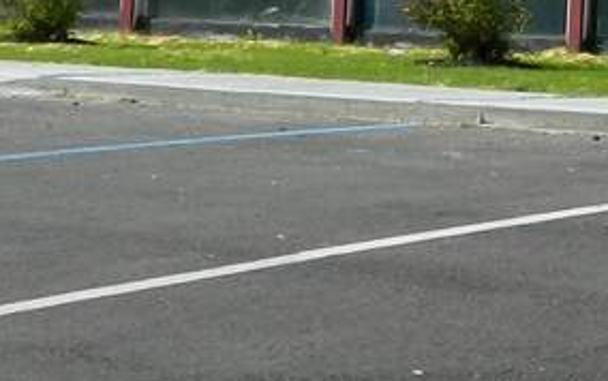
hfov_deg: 12.2
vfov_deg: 7.7
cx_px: 751
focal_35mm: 167
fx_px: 2769
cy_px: -225
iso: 80
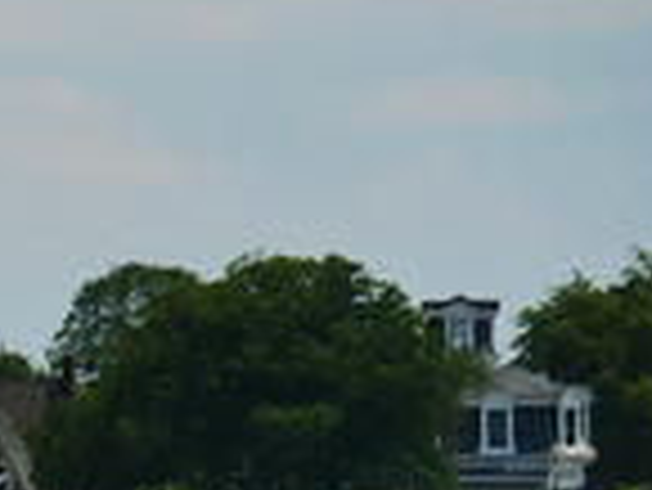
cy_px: 548
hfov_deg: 2.7
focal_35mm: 746
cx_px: -220
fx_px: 14063
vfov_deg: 2.0
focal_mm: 120
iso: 200
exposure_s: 1/640
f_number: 6.3
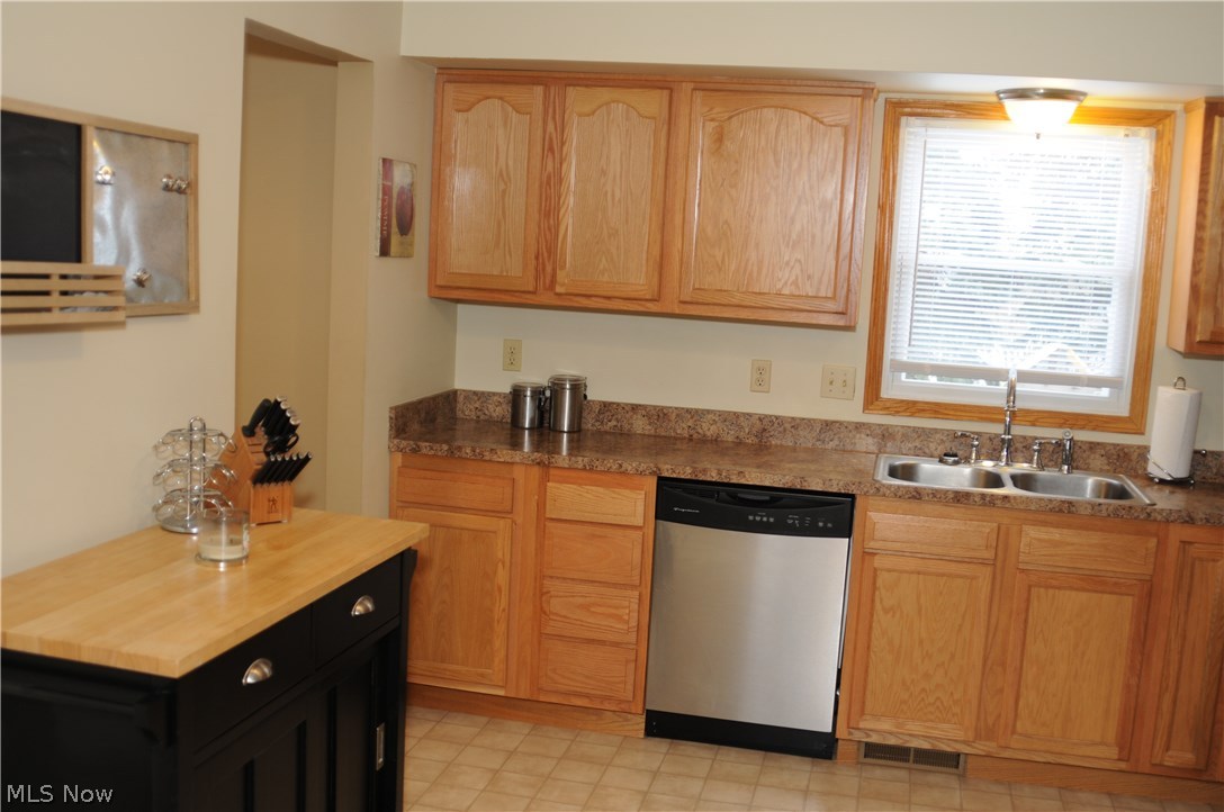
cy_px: 406
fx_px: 1222
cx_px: 612
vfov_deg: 36.8
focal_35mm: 36
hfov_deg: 53.2
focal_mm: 24
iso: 250
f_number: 2.8
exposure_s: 1/60
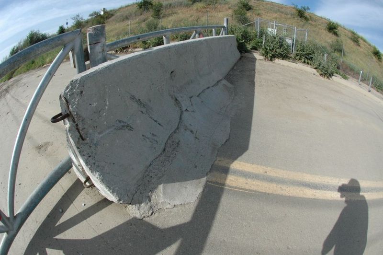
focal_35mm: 16
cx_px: 192
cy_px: 128
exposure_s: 1/800
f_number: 14
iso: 800
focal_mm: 10.5
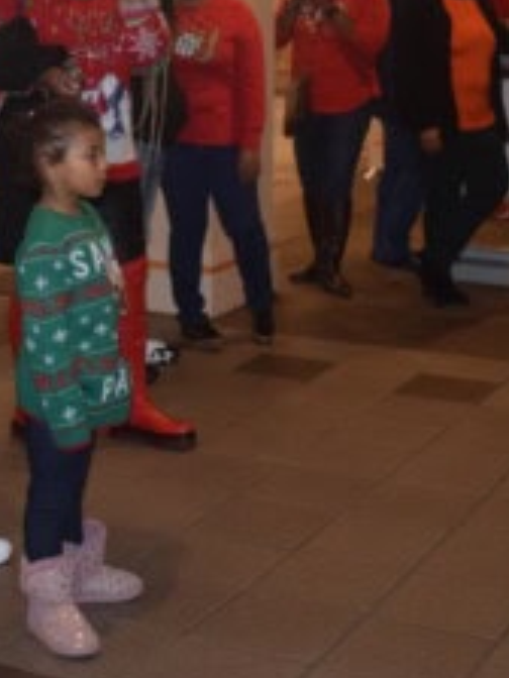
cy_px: 139
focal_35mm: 81
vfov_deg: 23.7
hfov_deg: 18.1
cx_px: 142
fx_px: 1594
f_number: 3.8
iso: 800
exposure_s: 1/60
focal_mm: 21
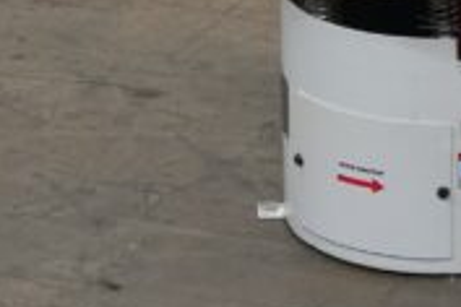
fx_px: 3829
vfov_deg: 4.6
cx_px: 435
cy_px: -79
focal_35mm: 299
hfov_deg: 6.9
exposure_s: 1/125
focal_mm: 38.86
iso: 800
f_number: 4
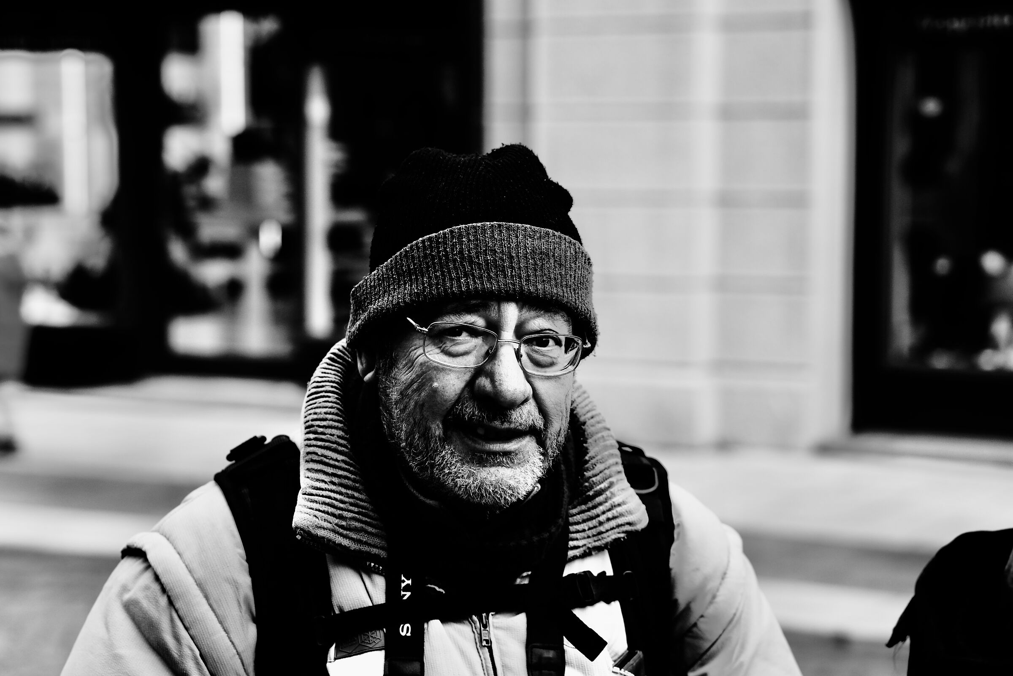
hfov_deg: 23.9
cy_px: 338
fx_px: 2392
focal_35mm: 85
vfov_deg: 16.1
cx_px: 506
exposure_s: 1/100
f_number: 4
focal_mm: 85
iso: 250
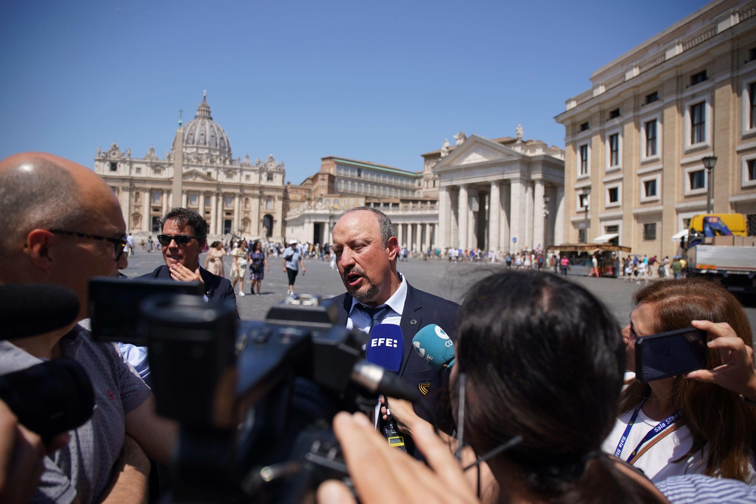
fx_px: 504
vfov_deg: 53.1
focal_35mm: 24
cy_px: 252
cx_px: 378
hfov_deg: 73.7
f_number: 4
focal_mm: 24
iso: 640
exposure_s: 1/8000
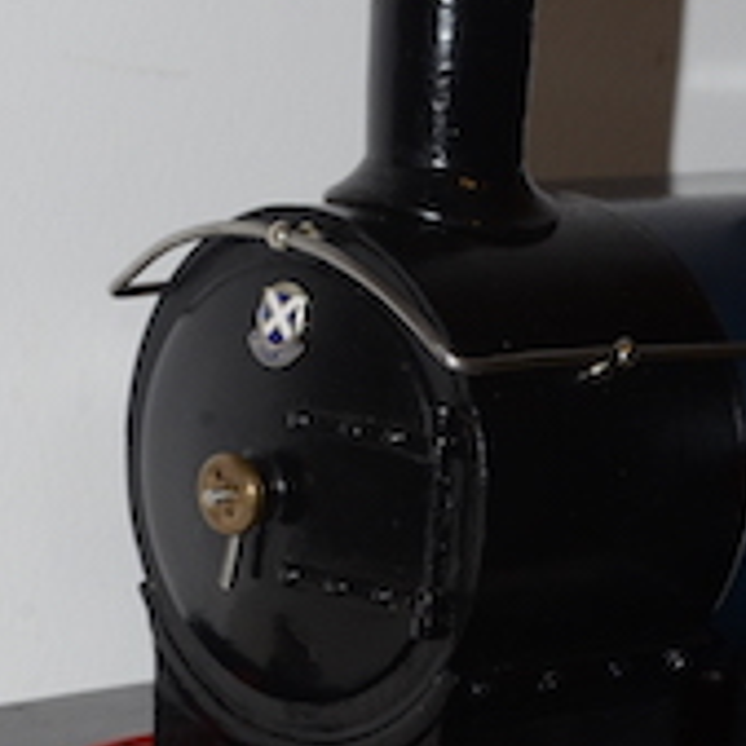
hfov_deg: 10.9
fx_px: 3901
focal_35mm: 160
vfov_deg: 10.9
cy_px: 605
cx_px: 494
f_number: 13
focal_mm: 52
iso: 800
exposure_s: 1/60
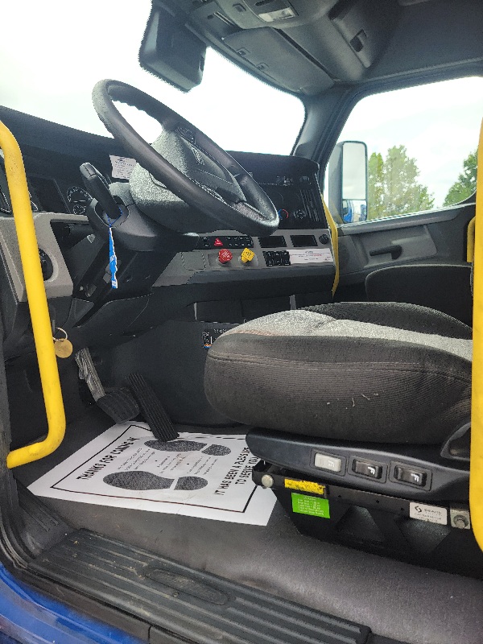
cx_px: 242
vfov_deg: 71.6
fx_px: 446
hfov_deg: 56.8
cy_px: 322
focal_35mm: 24
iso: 16
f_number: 1.8
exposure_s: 1/132
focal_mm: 6.7
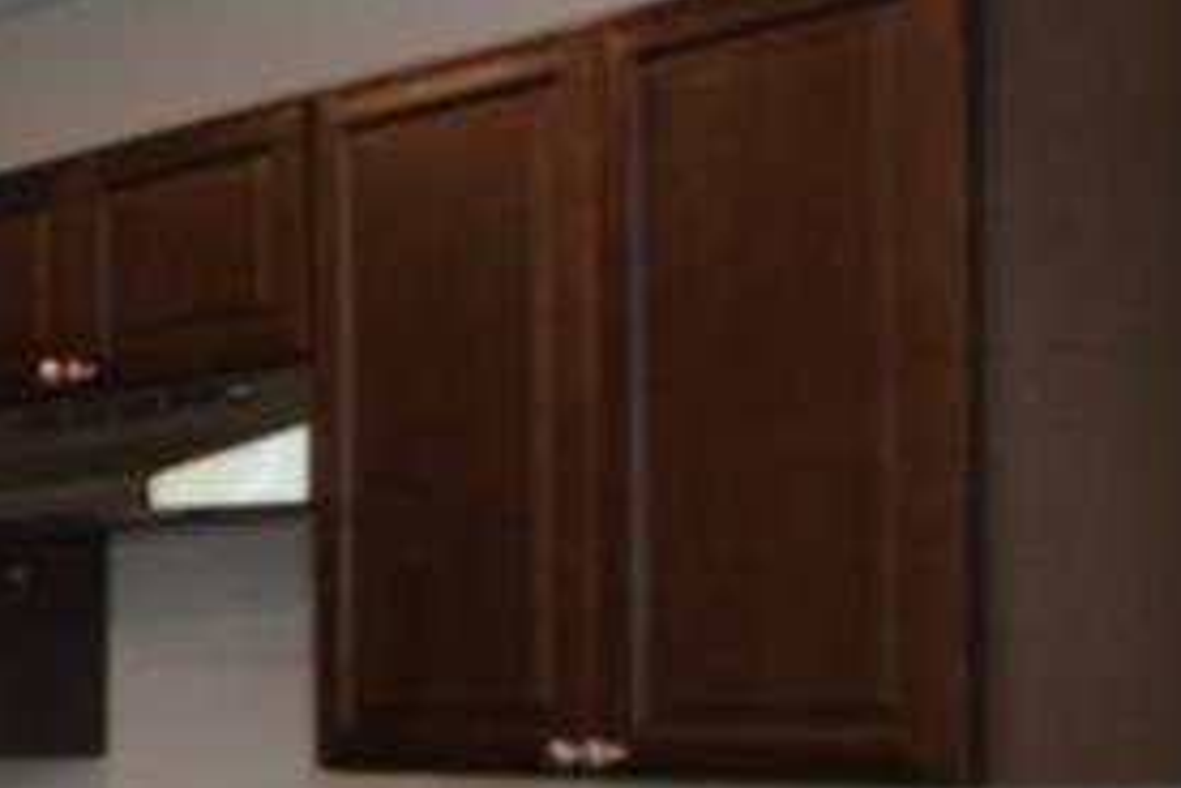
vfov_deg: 15.4
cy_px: 835
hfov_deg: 13.7
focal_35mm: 87
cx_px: -1861
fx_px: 2854
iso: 320
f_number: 4
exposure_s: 1/60
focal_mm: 10
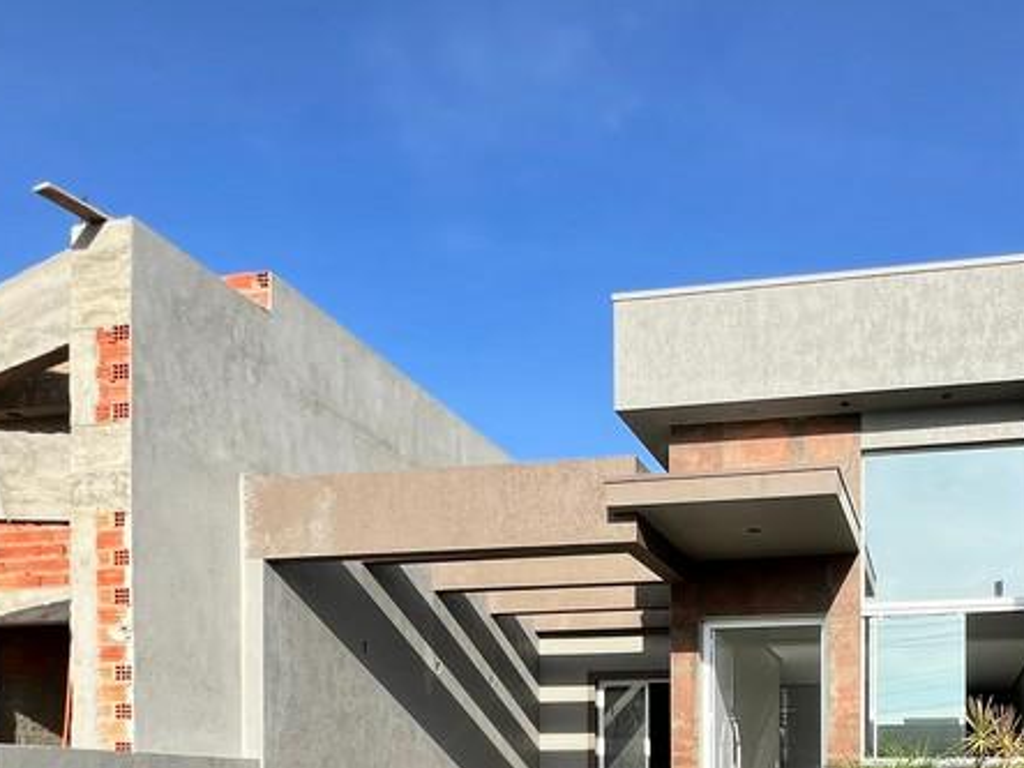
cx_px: 780
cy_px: 805
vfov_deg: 39.8
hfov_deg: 56.7
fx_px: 887
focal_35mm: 30
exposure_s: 1/1155
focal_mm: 1.57
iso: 32
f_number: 1.8
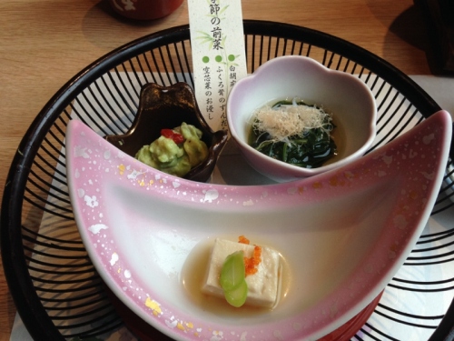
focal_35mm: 33
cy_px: 170
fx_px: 433
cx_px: 227
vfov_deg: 42.9
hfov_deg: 55.4
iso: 100
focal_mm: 4.12
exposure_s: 1/120
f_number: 2.4
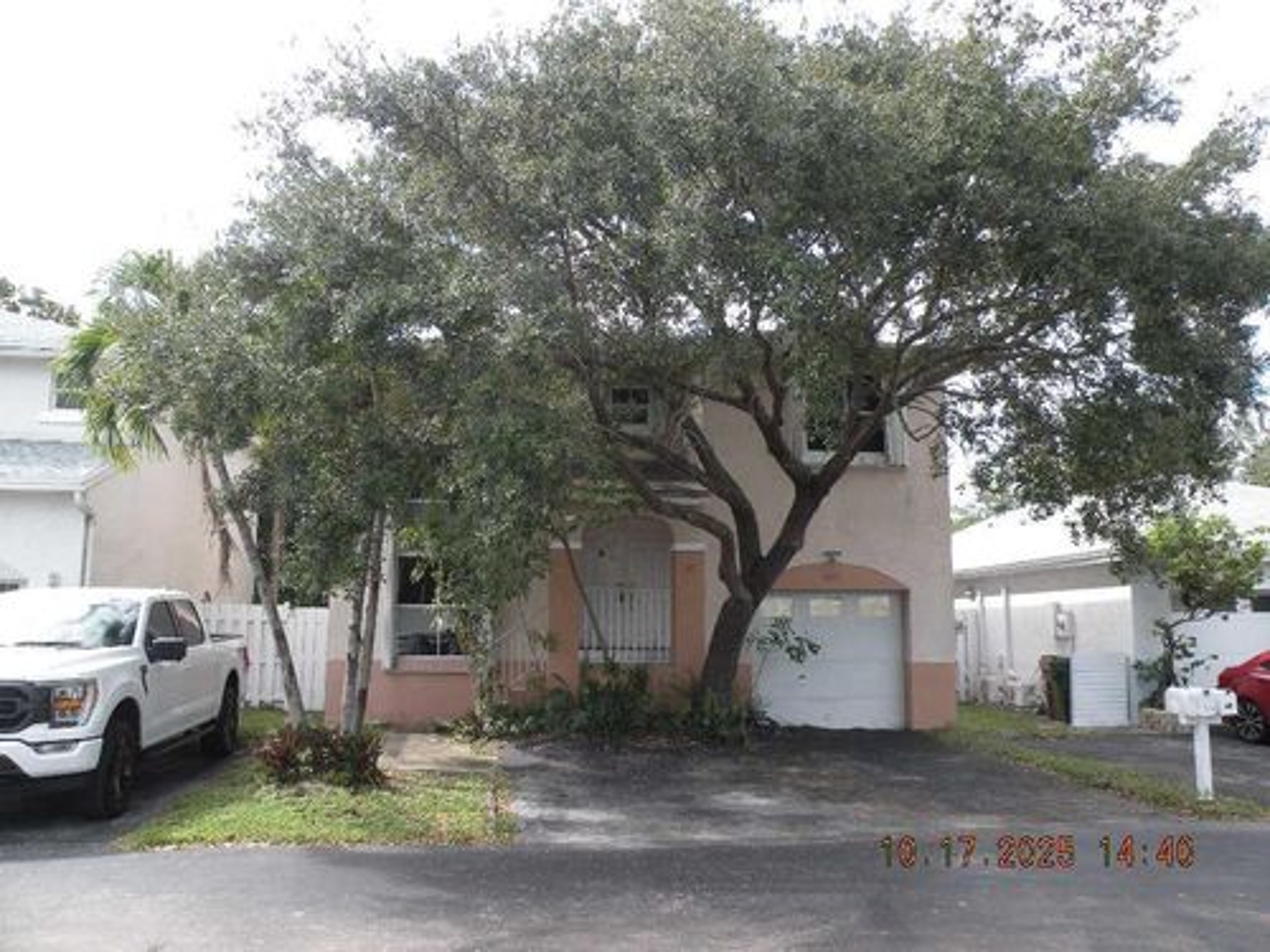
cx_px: 635
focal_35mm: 27
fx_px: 991
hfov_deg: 65.3
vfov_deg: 51.4
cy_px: 476
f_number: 4.5
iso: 64
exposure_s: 1/148
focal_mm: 4.7
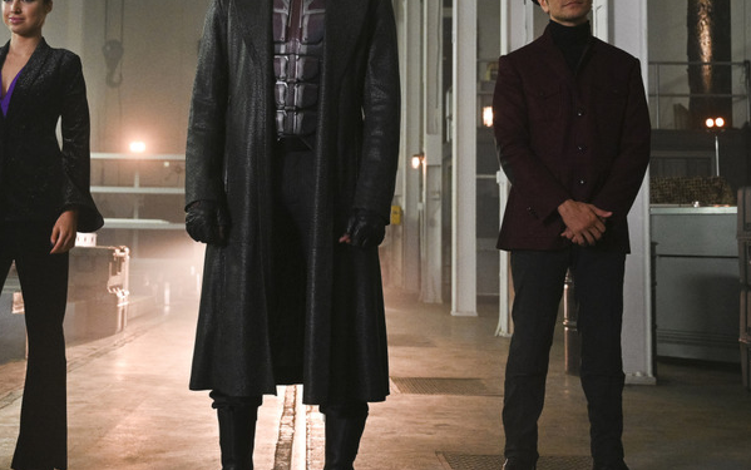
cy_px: 149
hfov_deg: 37.9
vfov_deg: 24.3
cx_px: 283
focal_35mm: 53
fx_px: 1085
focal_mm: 40
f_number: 4
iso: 6400
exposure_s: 1/125
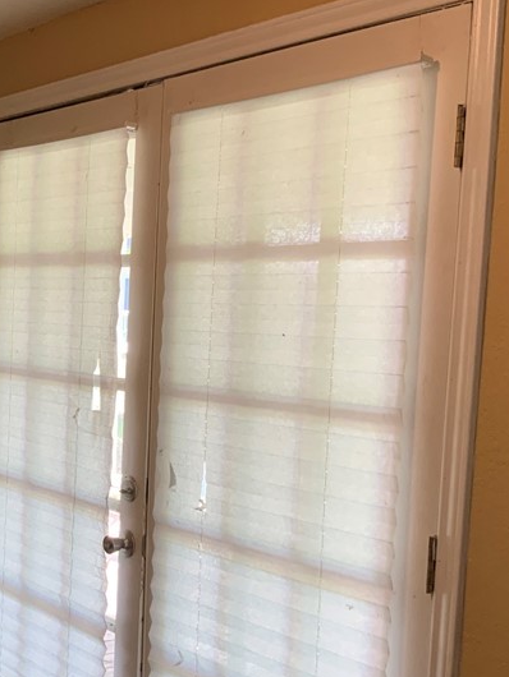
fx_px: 1097
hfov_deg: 24.9
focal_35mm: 56
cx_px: -4
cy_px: 406
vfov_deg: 34.2
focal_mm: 3
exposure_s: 1/60
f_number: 1.8
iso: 80
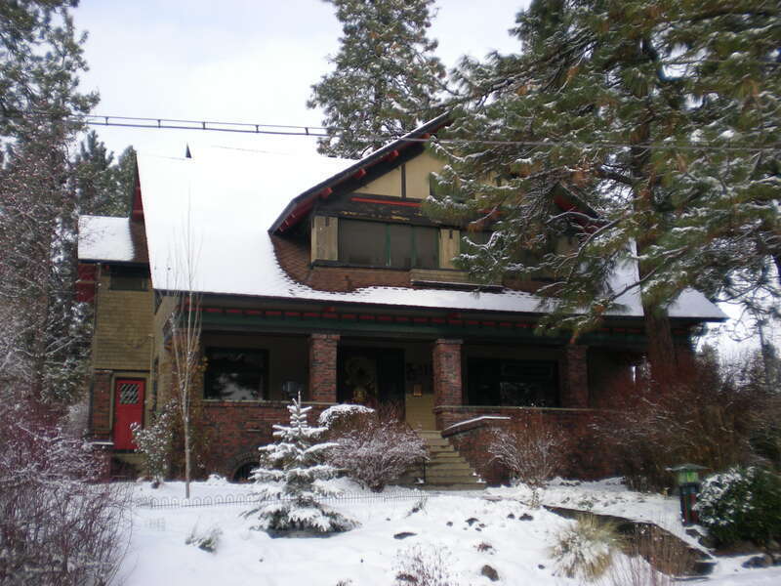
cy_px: 293
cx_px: 390
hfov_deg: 42.9
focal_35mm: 44
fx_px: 993
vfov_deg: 32.9
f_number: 3.5
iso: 50
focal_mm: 7.4
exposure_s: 1/200
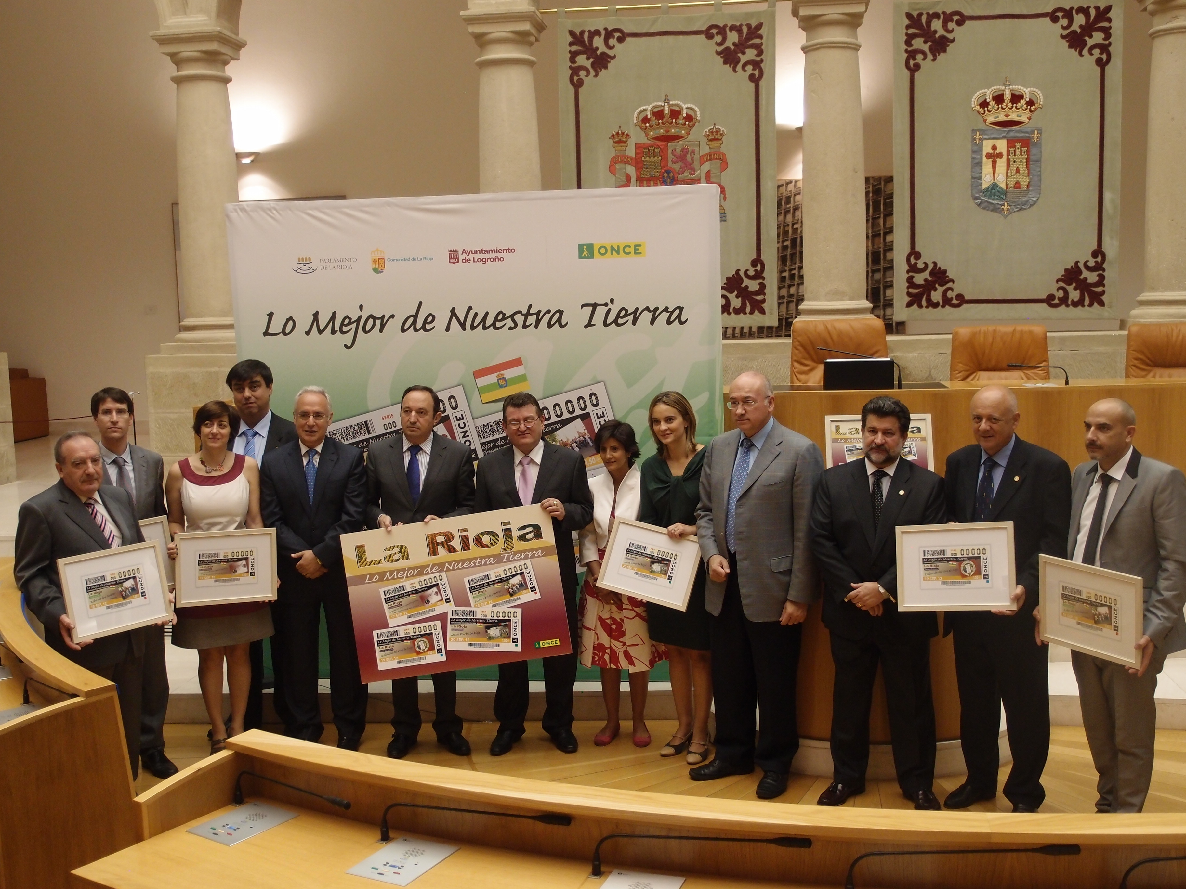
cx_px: 593
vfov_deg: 37.7
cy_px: 444
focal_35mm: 38
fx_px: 1302
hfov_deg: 49.0
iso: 200
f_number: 2
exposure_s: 1/80
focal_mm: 8.16
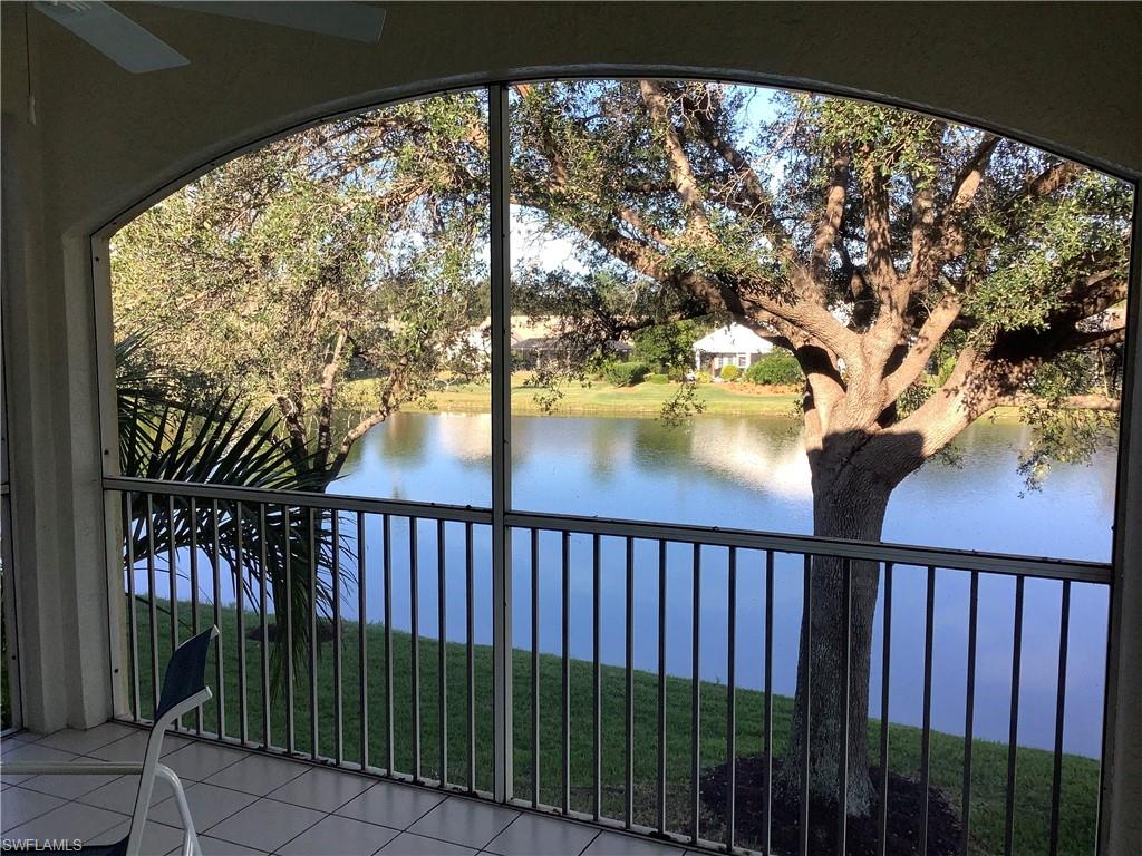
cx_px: 571
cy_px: 428
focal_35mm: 31
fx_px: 1023
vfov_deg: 45.4
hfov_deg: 58.4
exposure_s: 1/203
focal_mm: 3.3
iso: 25
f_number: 2.4
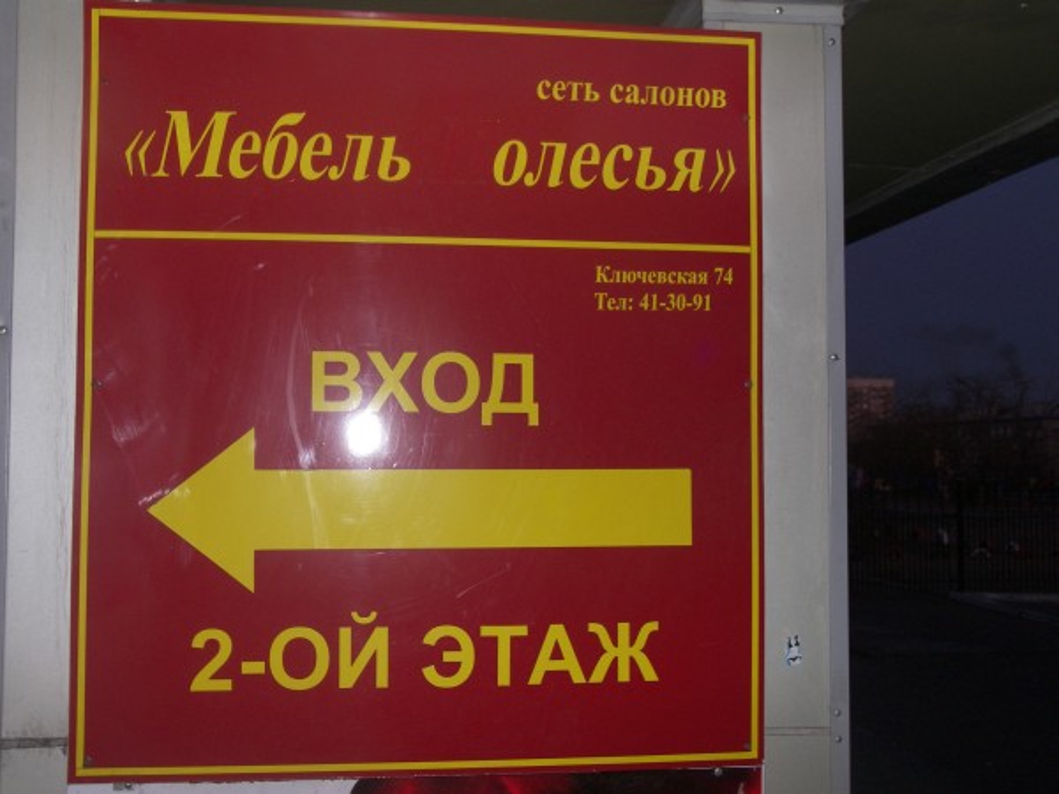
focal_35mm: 43
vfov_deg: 33.6
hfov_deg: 43.9
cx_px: 530
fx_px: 1315
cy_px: 397
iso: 100
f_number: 3.6
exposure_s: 1/40
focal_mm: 9.1
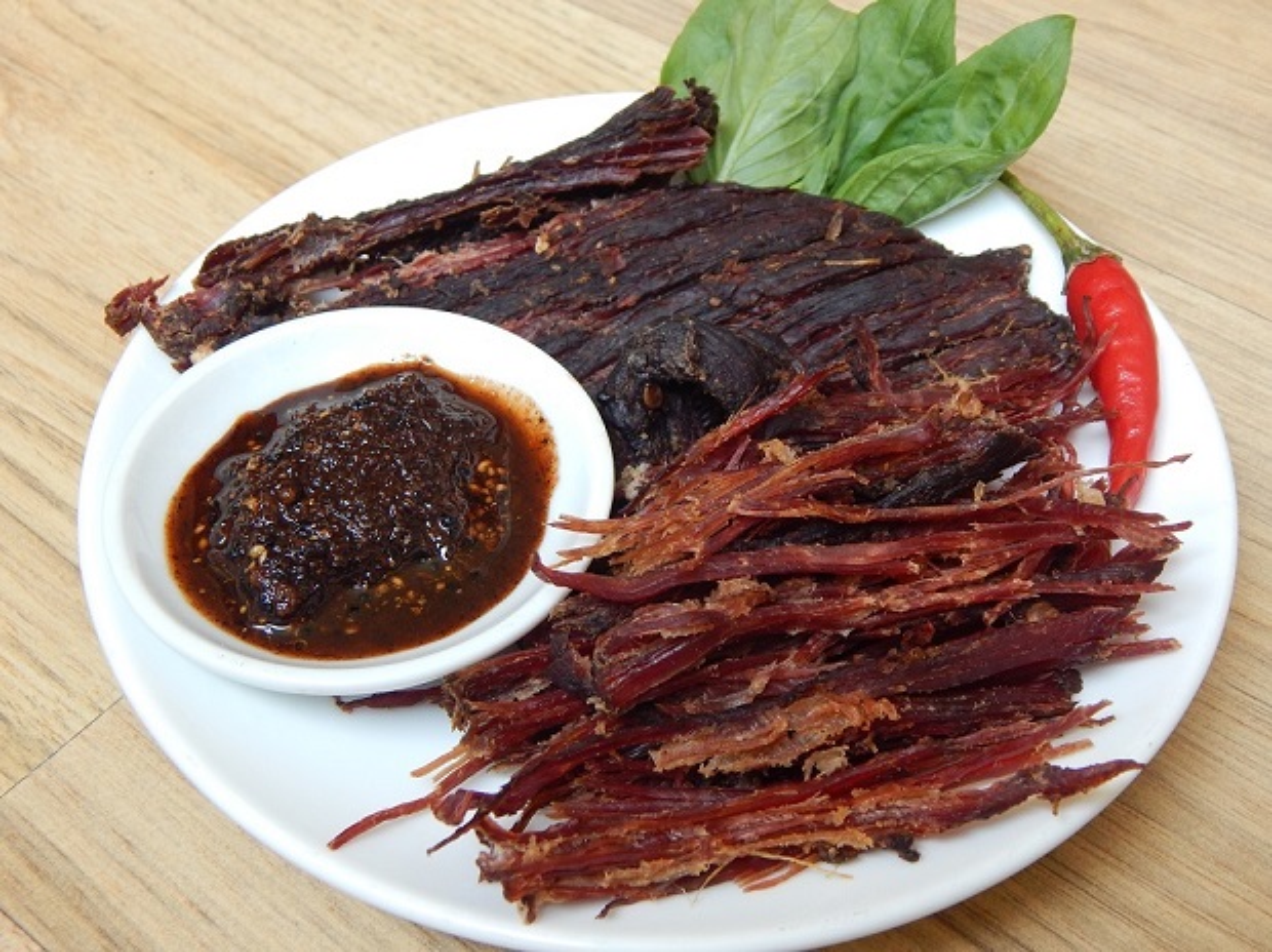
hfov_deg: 39.7
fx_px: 1762
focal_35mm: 48
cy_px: 476
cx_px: 636
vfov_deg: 30.2
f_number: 3.7
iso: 180
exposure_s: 1/30
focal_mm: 8.6
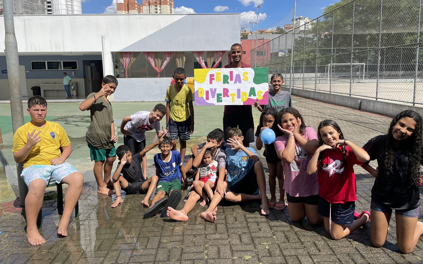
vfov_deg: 44.5
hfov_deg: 66.5
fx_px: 323
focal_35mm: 28
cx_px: 212
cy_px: 128
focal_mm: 4.2
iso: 32
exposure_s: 1/3731
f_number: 1.6
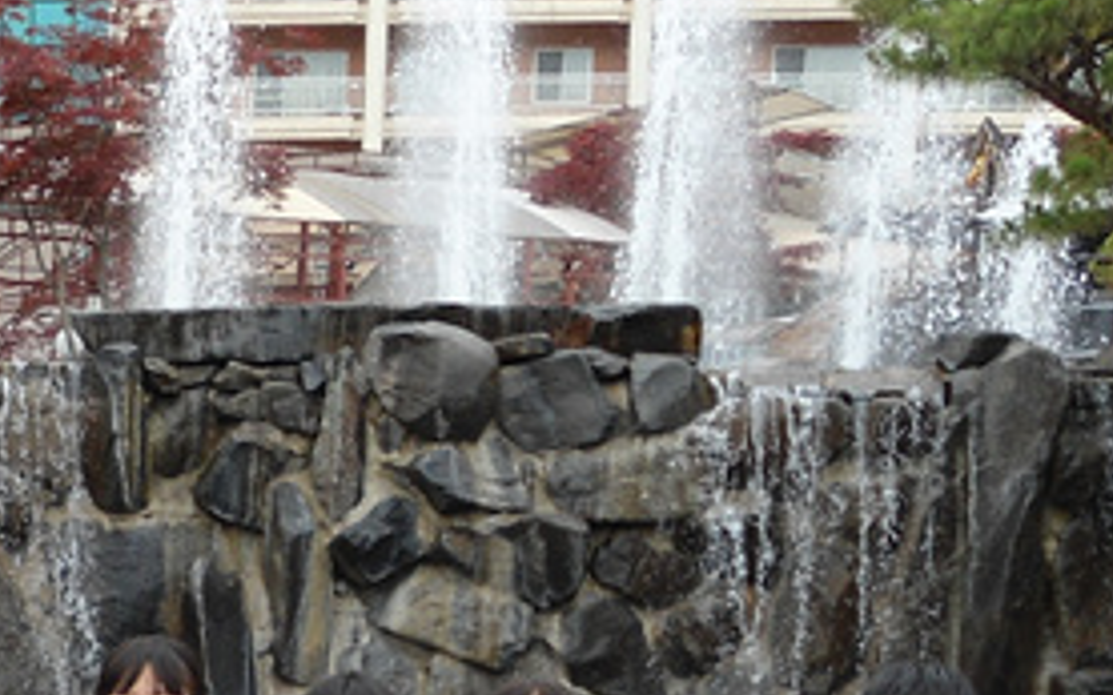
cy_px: 1077
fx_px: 2881
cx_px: -185
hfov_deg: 20.6
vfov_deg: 12.9
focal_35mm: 95
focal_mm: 5.6
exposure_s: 1/320
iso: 80
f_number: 3
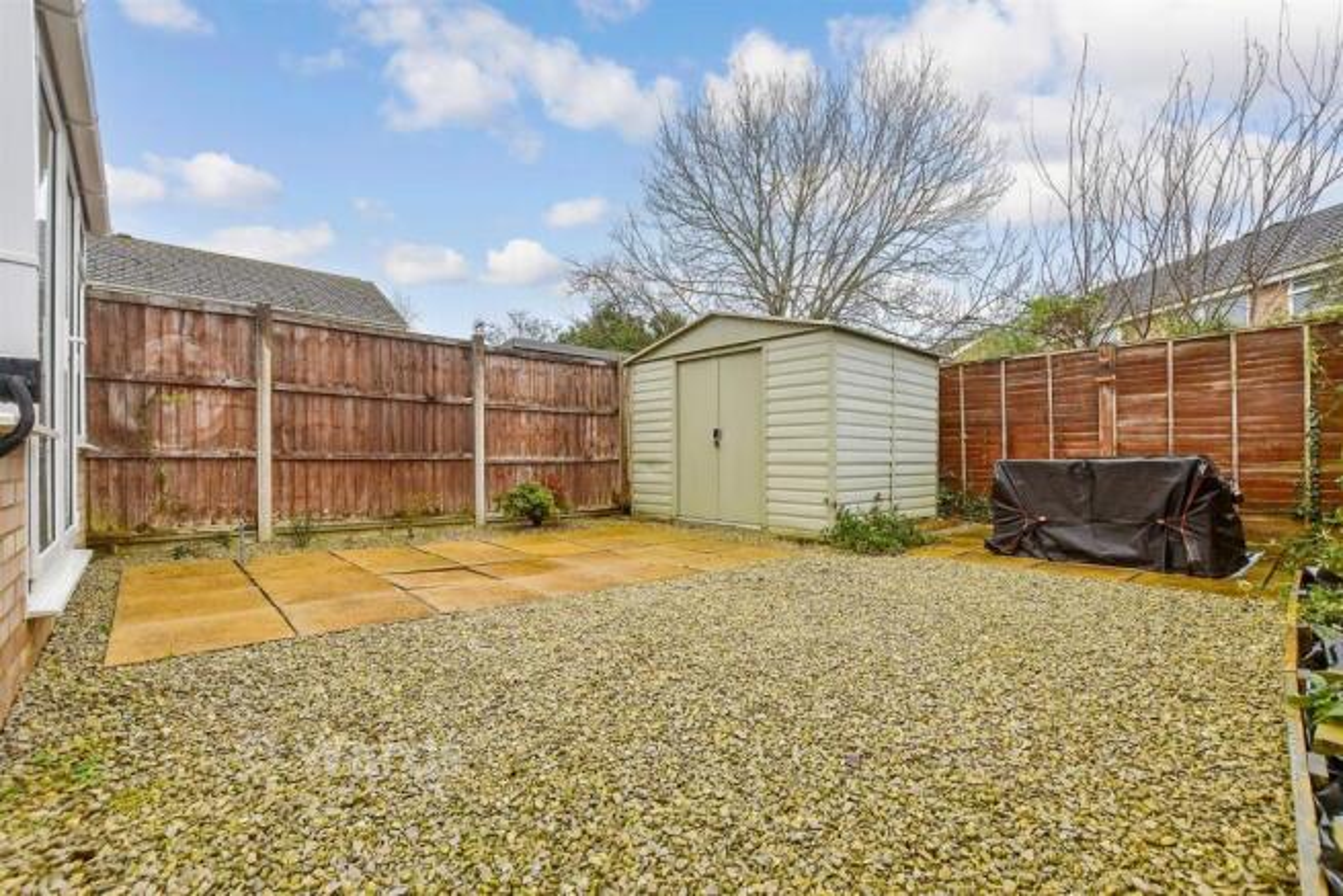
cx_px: 672
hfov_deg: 100.4
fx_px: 560
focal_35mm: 15
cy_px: 448
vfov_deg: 77.4
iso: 200
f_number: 7.1
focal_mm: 10
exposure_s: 1/60
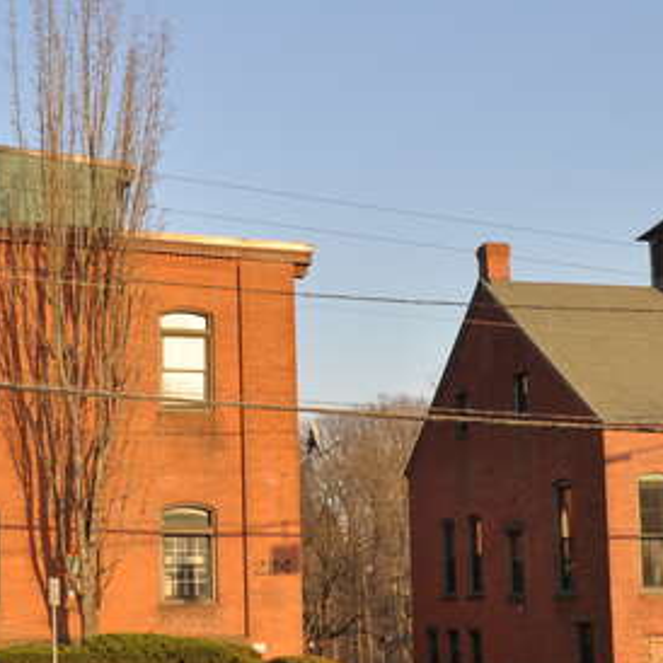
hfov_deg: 25.5
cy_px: 405
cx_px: 203
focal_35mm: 67
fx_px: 1452
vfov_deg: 25.7
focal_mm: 18
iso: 200
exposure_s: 1/250
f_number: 8
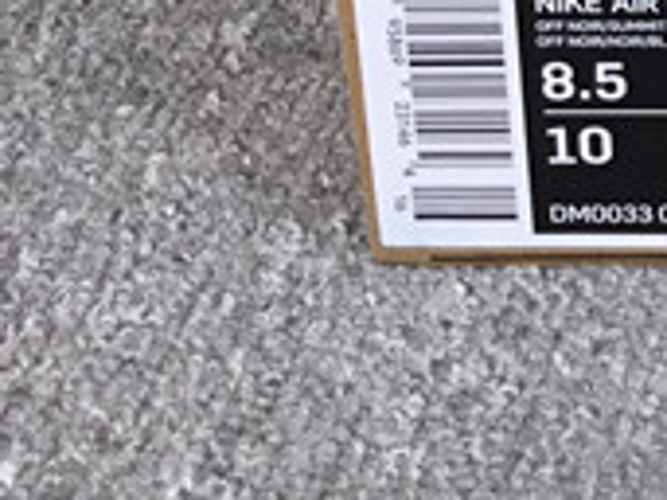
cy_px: -787
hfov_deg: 11.2
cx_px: 1268
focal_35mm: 163
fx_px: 3139
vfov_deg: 8.2
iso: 25
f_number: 2.4
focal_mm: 3.3
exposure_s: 1/337
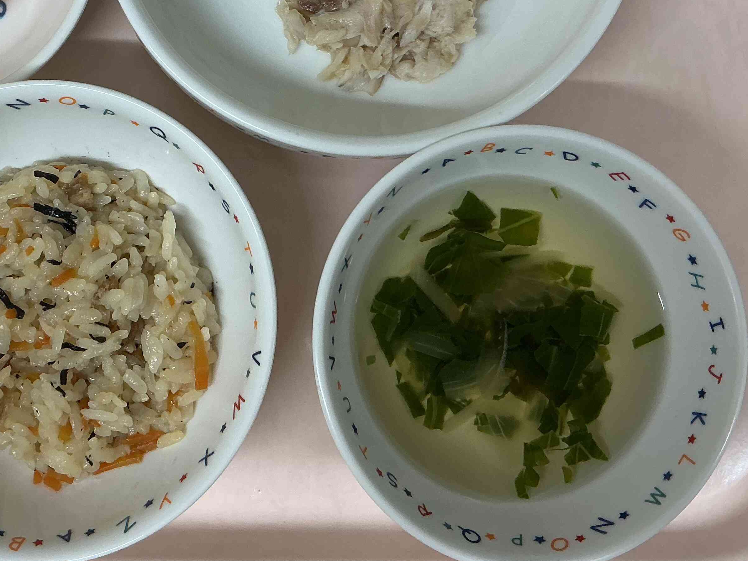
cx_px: 254
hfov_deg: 38.5
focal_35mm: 49
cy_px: 102
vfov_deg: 28.9
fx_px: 1059
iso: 50
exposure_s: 1/60
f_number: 1.8
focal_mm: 3
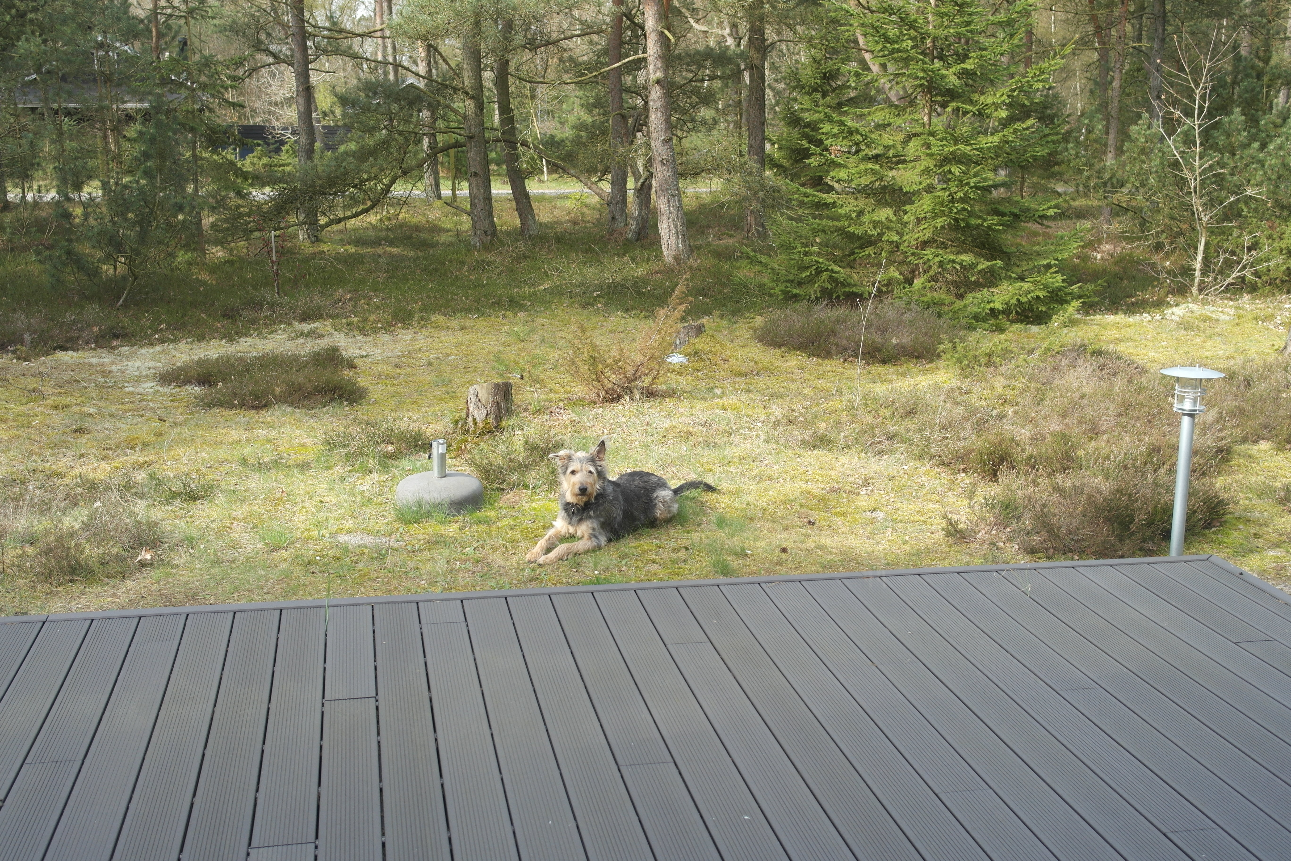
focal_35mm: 43
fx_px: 1542
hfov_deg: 45.4
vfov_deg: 31.2
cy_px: 430
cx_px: 646
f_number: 4
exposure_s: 1/125
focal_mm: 28
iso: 100
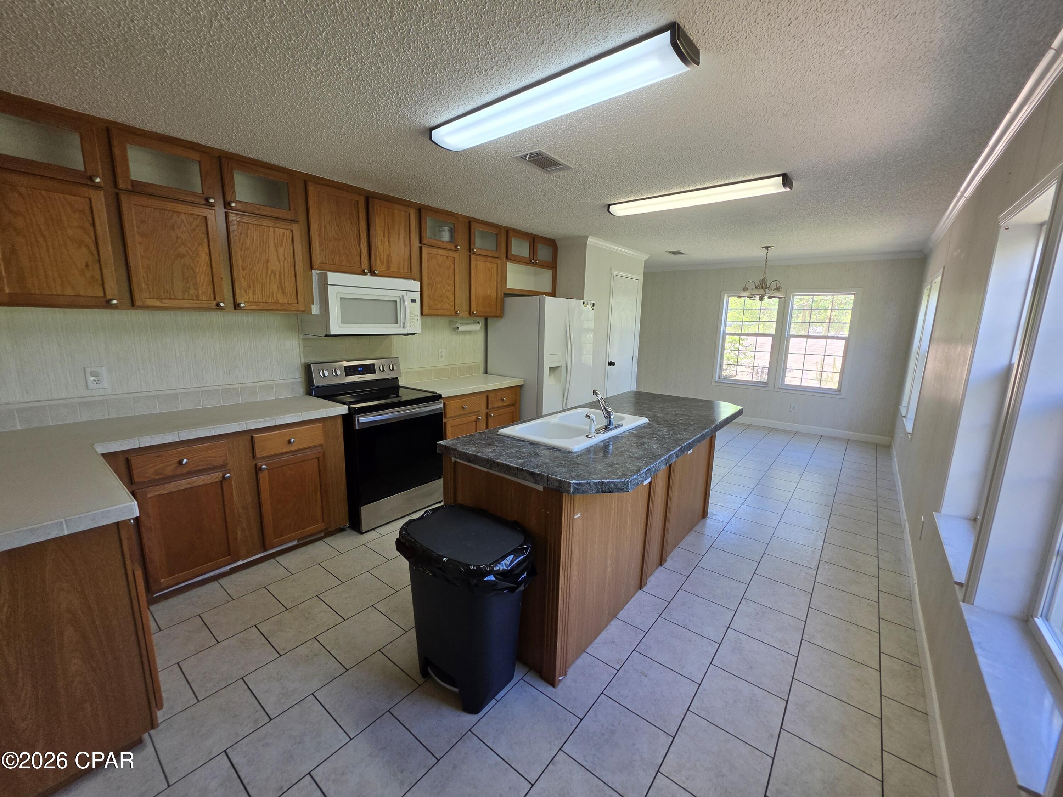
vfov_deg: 89.9
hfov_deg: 106.2
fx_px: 399
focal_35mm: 13
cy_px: 398
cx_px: 532
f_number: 1.9
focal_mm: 2.2
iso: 50
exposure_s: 1/120
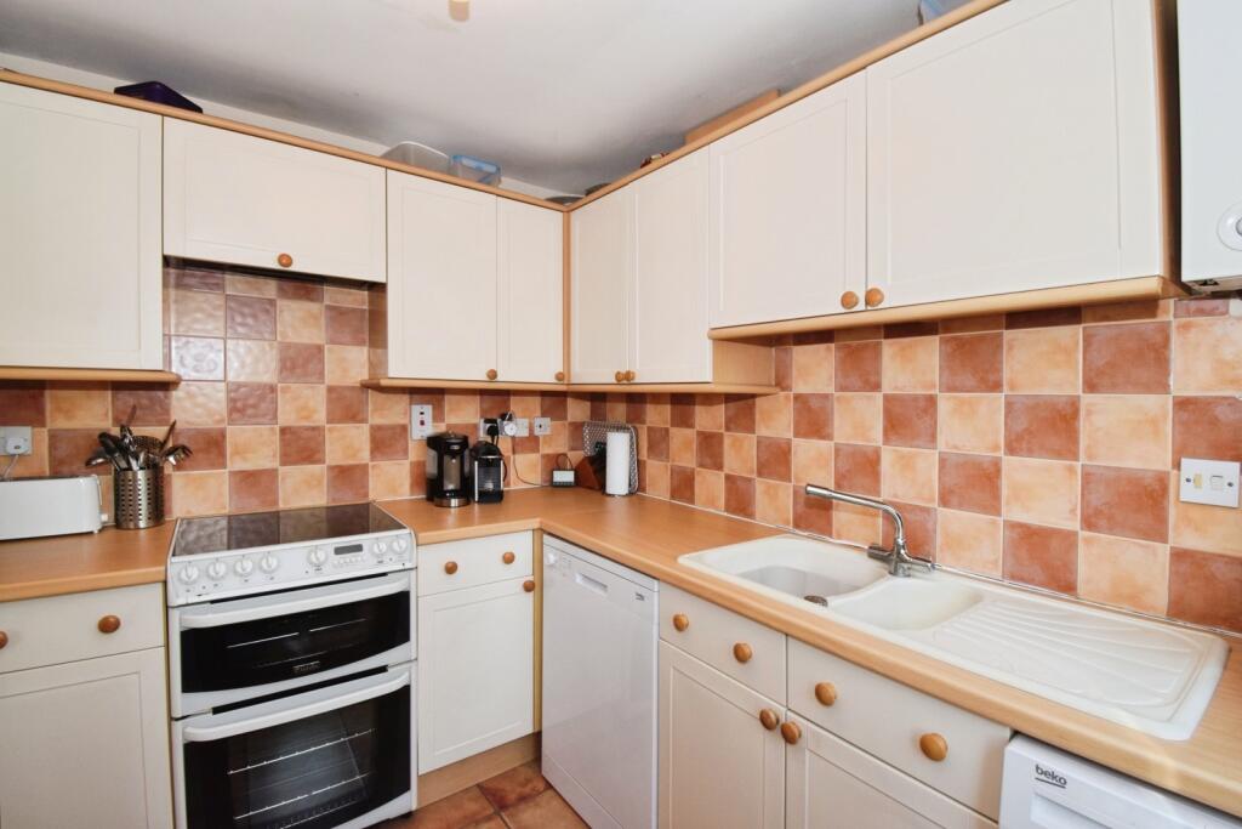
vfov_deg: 77.3
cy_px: 414
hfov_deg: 100.4
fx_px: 518
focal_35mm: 15
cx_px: 621
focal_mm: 10
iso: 1000
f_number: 13
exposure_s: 1/60
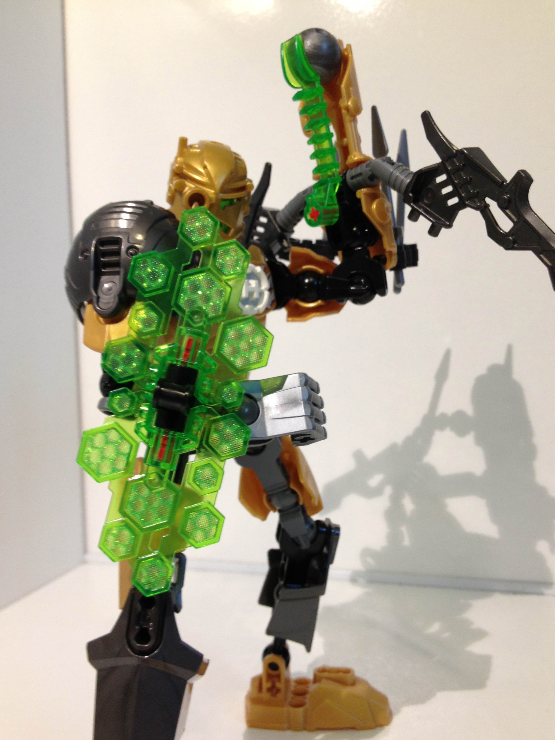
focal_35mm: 37
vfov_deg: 50.1
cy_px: 390
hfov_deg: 38.7
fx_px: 791
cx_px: 279
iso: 64
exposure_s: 1/20
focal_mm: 4.28
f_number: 2.4
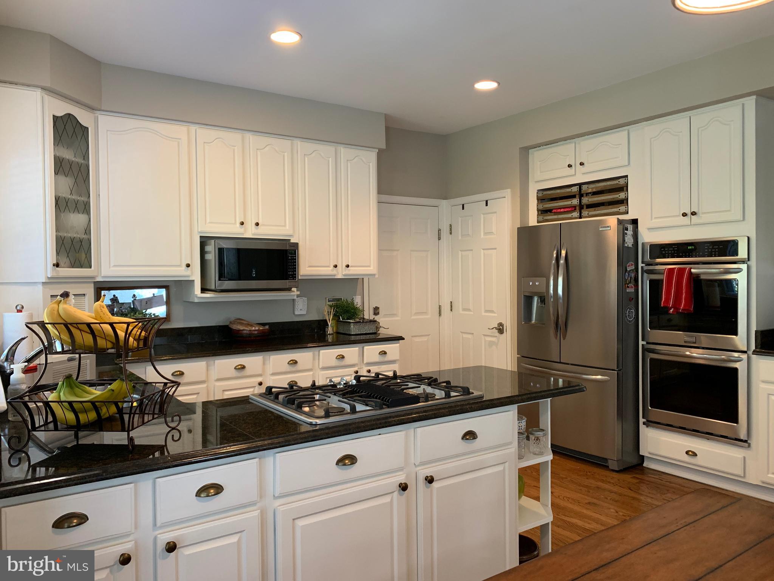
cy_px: 290
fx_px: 581
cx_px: 387
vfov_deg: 53.1
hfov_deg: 67.3
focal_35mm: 26
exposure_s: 1/60
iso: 125
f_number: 1.8
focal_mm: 4.25
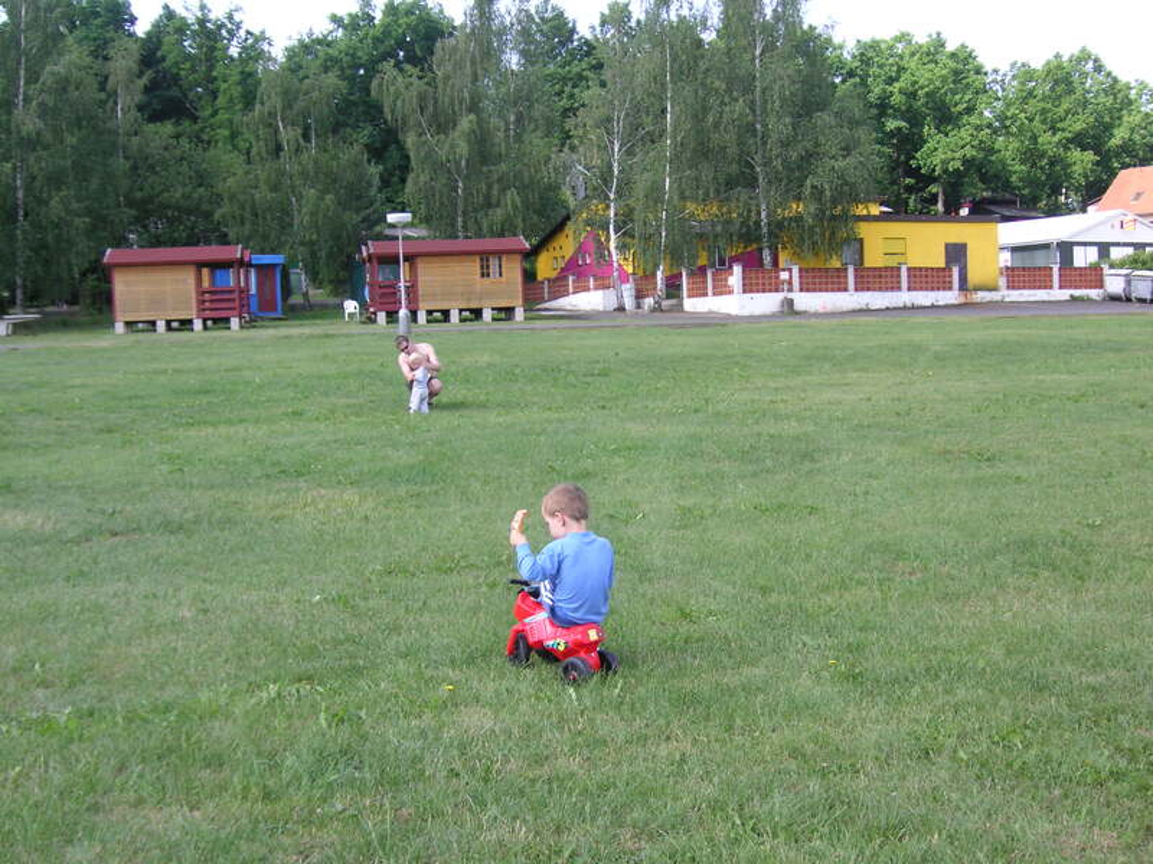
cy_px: 432
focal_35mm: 50
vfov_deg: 29.1
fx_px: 1665
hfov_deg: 38.2
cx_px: 576
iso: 50
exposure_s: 1/180
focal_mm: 8.4
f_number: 3.4
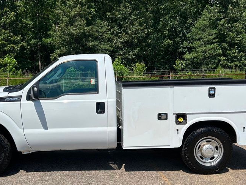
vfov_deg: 35.0
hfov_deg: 45.7
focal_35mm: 41
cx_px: 107
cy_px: 115
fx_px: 291
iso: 50
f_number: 1.5
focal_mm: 5.7
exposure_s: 1/8696
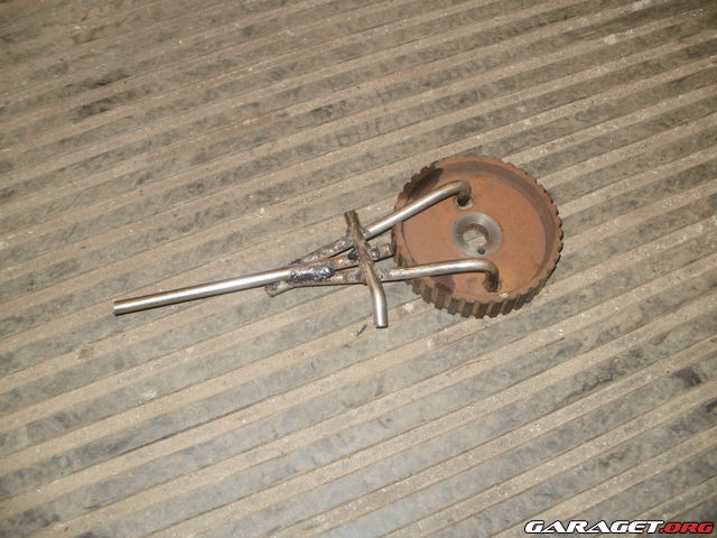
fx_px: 746
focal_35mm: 36
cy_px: 269
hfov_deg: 51.4
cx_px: 358
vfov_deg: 39.7
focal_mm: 6.3
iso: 125
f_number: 3.5
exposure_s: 1/30
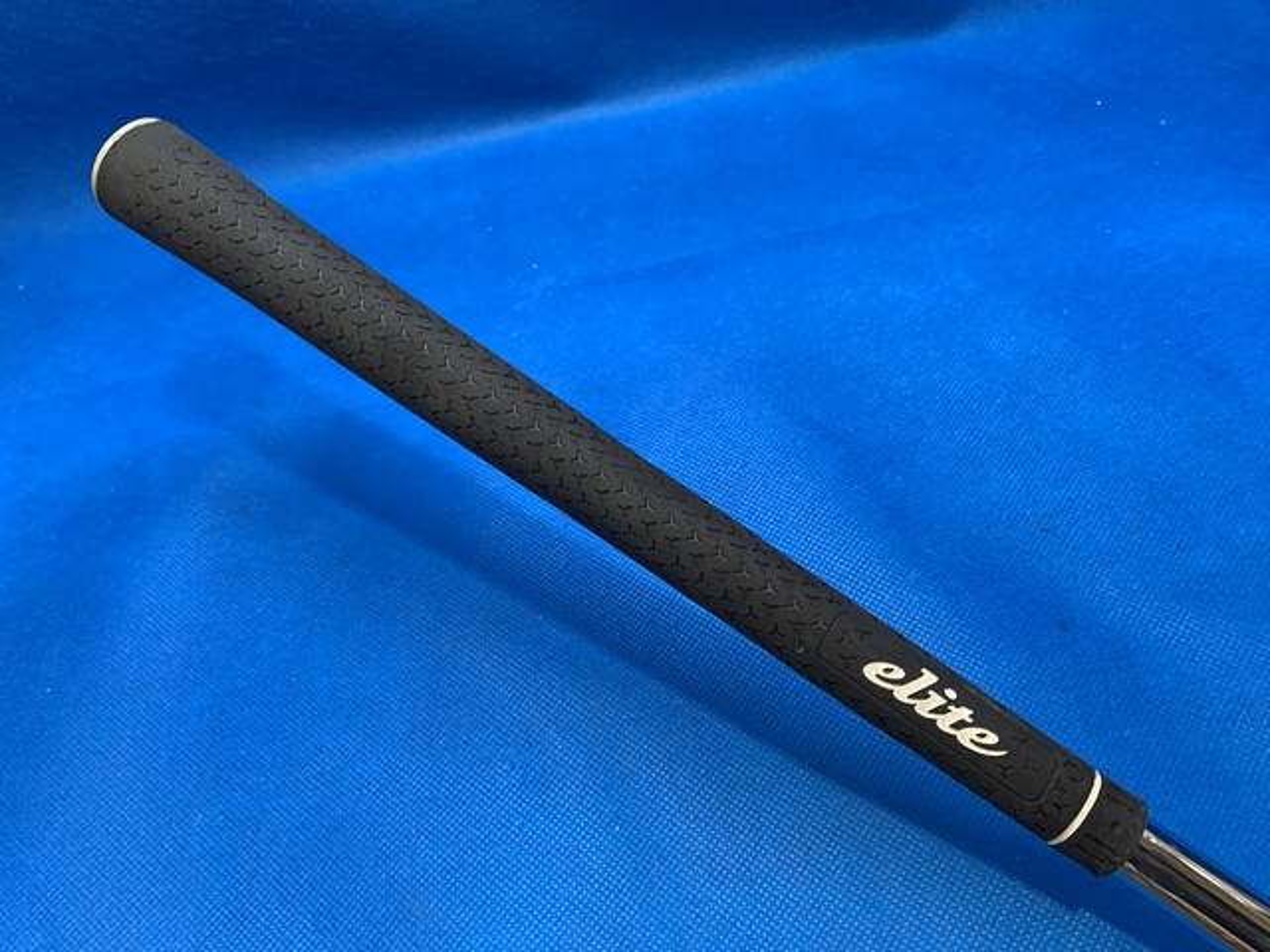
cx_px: 635
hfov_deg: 67.3
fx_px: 954
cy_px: 476
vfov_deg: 53.1
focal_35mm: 26
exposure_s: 1/60
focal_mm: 4.25
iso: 125
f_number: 1.8
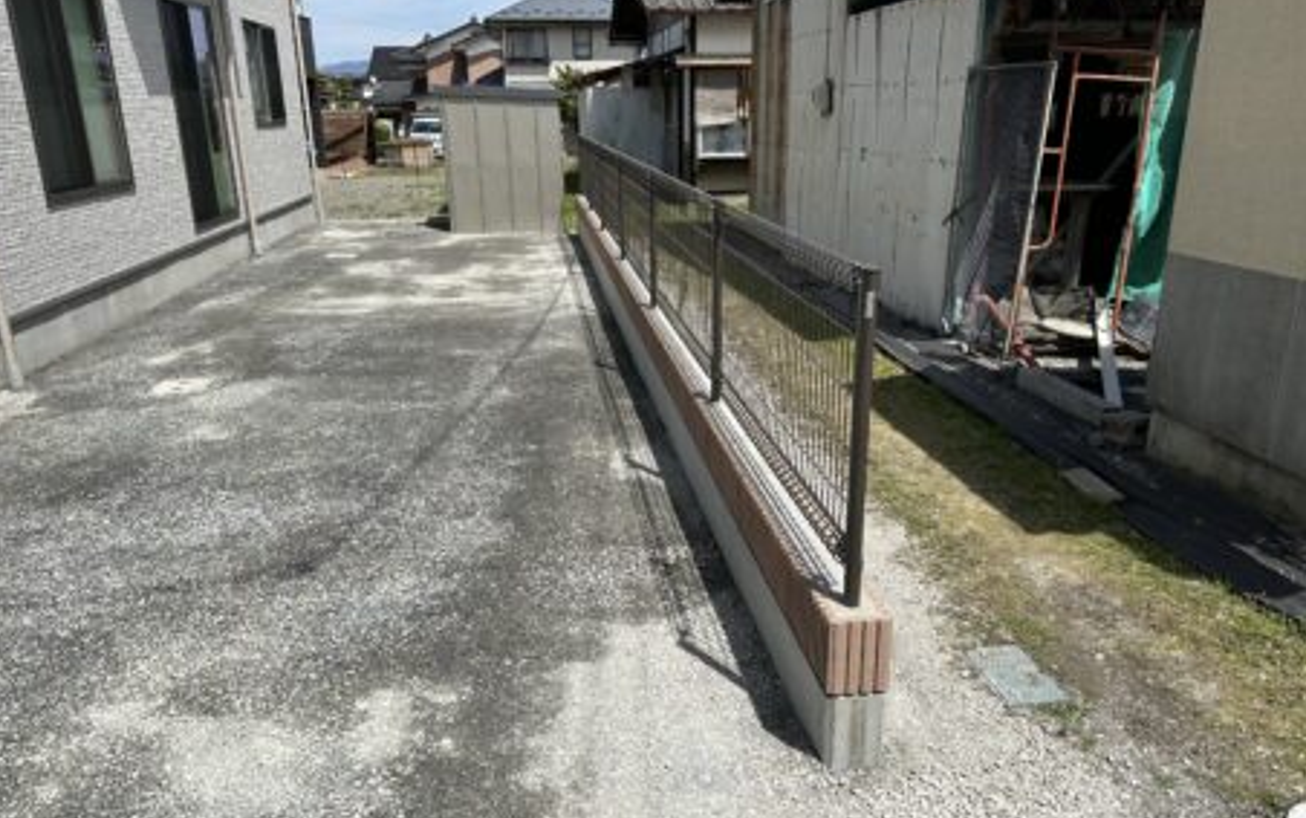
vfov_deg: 46.1
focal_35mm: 27
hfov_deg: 68.4
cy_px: 434
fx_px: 961
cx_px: 665
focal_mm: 6.86
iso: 80
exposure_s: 1/5848
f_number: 1.78
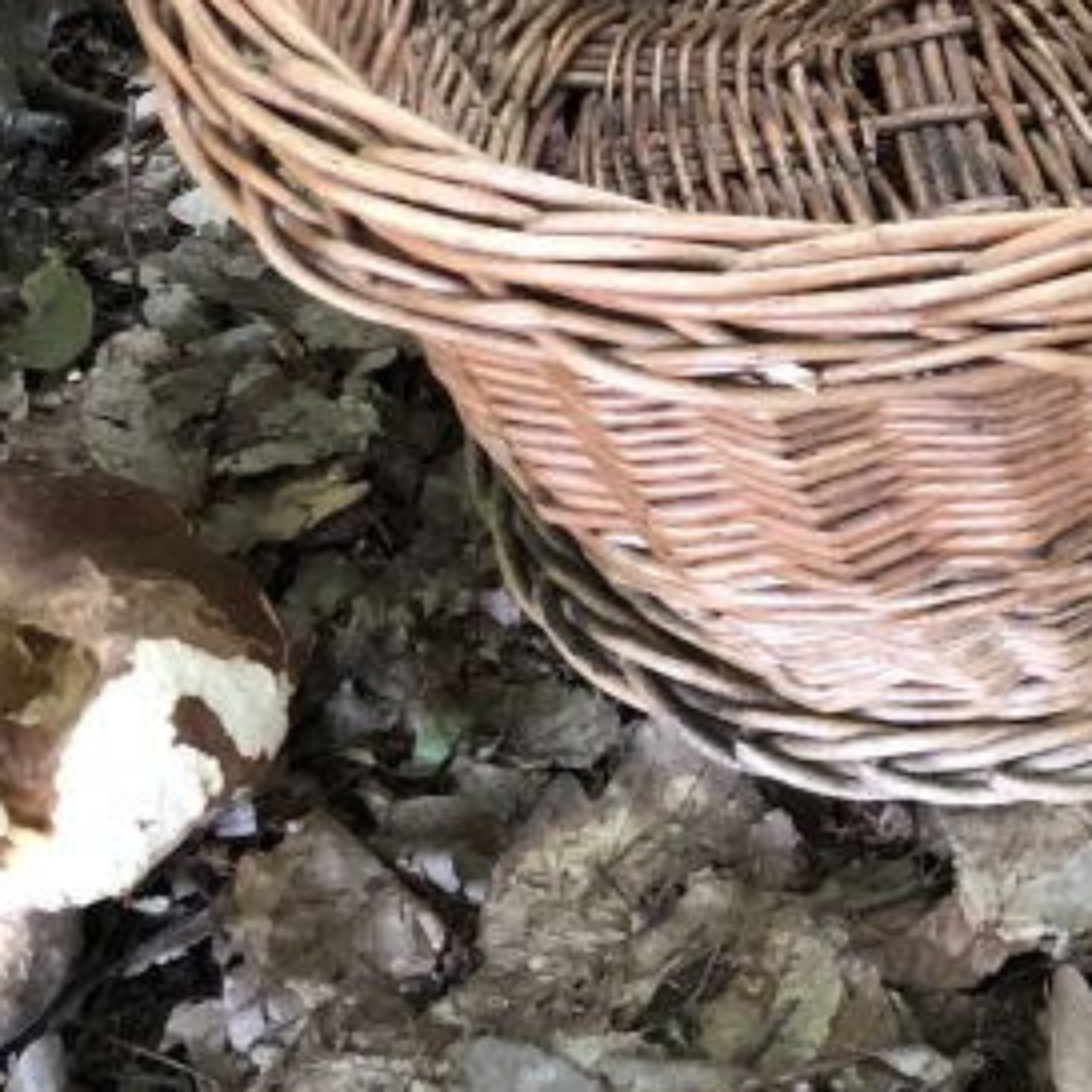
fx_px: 3319
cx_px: 1324
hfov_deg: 17.7
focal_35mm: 93
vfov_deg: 18.5
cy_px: 248
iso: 100
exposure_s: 1/15
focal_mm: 4
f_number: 1.8
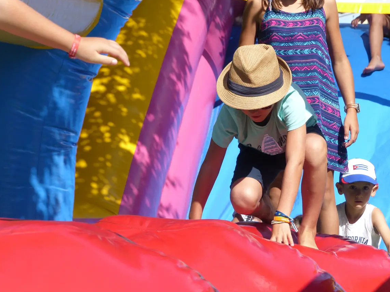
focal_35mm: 209
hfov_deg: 9.5
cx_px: 189
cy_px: 141
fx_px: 2355
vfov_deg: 7.1
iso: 100
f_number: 4
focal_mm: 35.6
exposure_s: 1/640
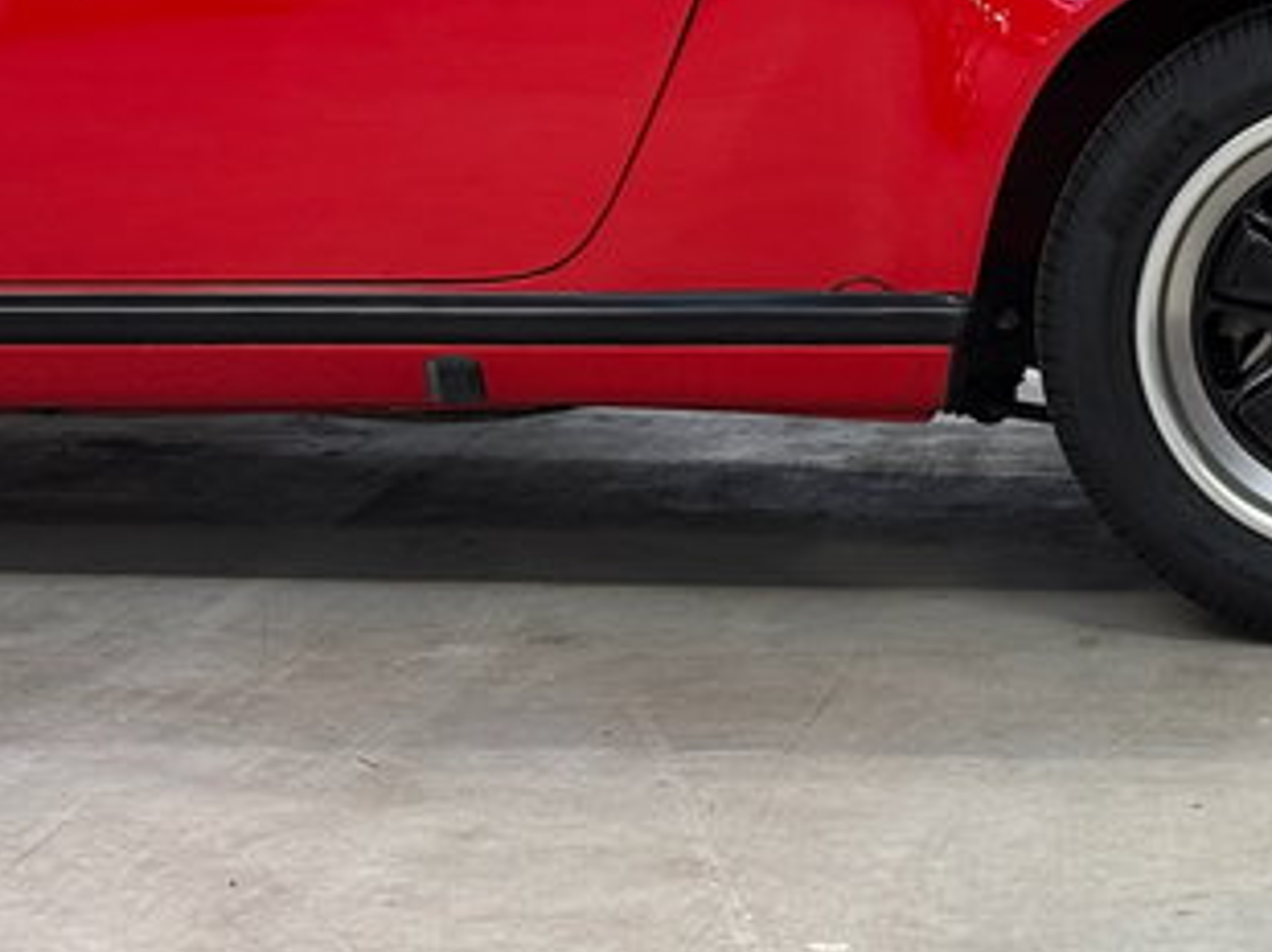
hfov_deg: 16.0
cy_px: 33
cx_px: 1473
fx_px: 4369
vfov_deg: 12.3
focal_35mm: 119
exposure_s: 1/50
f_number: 1.78
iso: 100
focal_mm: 6.76
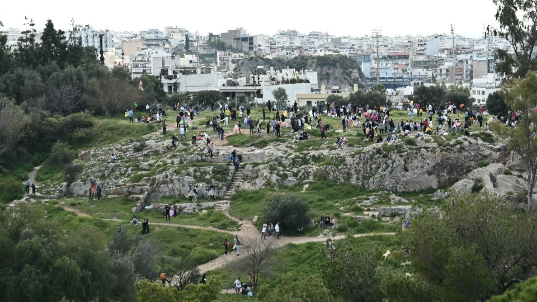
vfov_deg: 16.3
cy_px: 153
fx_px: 1054
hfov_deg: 28.6
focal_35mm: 74
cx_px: 268
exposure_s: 1/1250
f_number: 4
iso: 320
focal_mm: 70
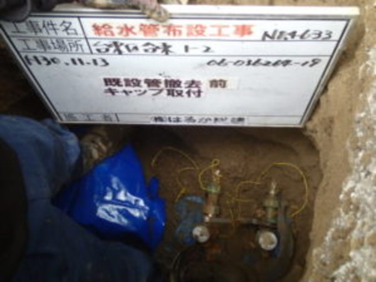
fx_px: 467
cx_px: 188
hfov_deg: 43.9
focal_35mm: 43
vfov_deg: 33.6
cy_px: 141
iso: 320
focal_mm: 7.86
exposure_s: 1/40
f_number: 2.9
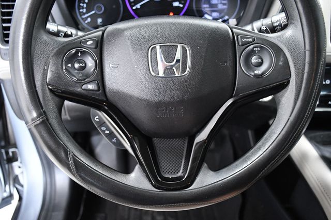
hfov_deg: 55.8
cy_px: 110
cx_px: 166
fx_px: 312
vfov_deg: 38.8
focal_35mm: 34
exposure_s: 1/60
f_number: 4
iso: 2500
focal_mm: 23
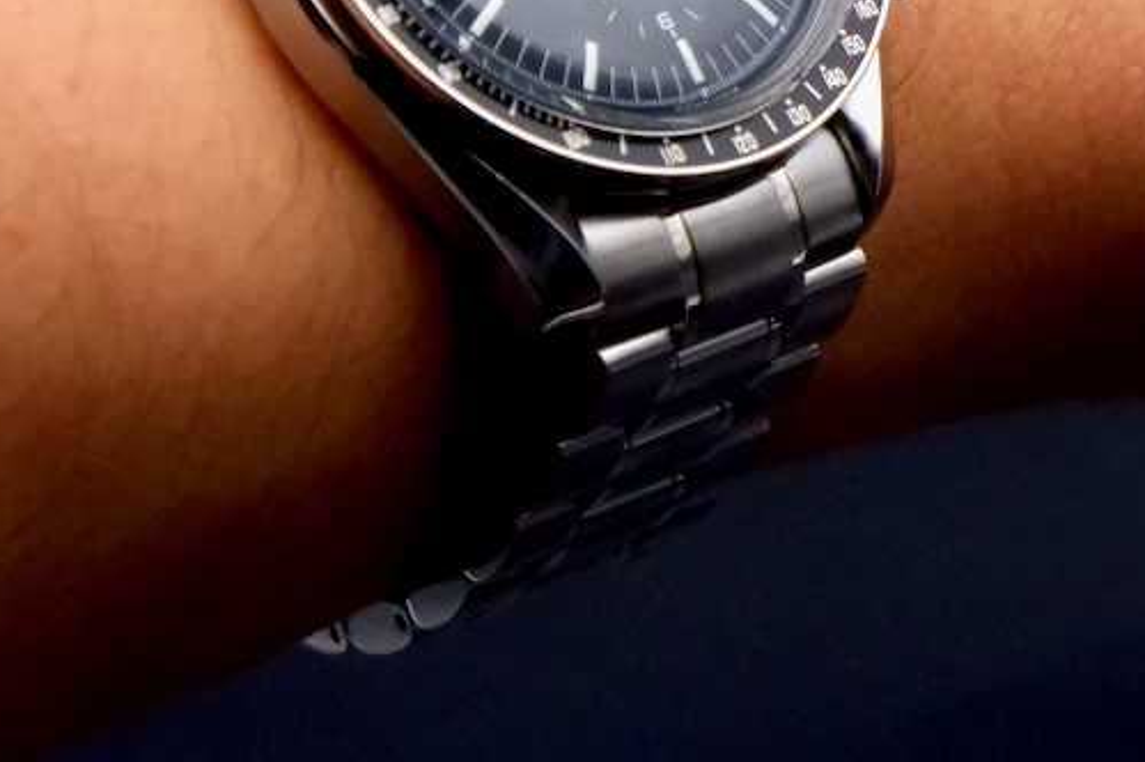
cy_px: -217
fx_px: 6230
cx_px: 1081
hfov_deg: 10.4
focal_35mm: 196
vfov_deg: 6.9
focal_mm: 48.4
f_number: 8
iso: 6400
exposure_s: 1/4000
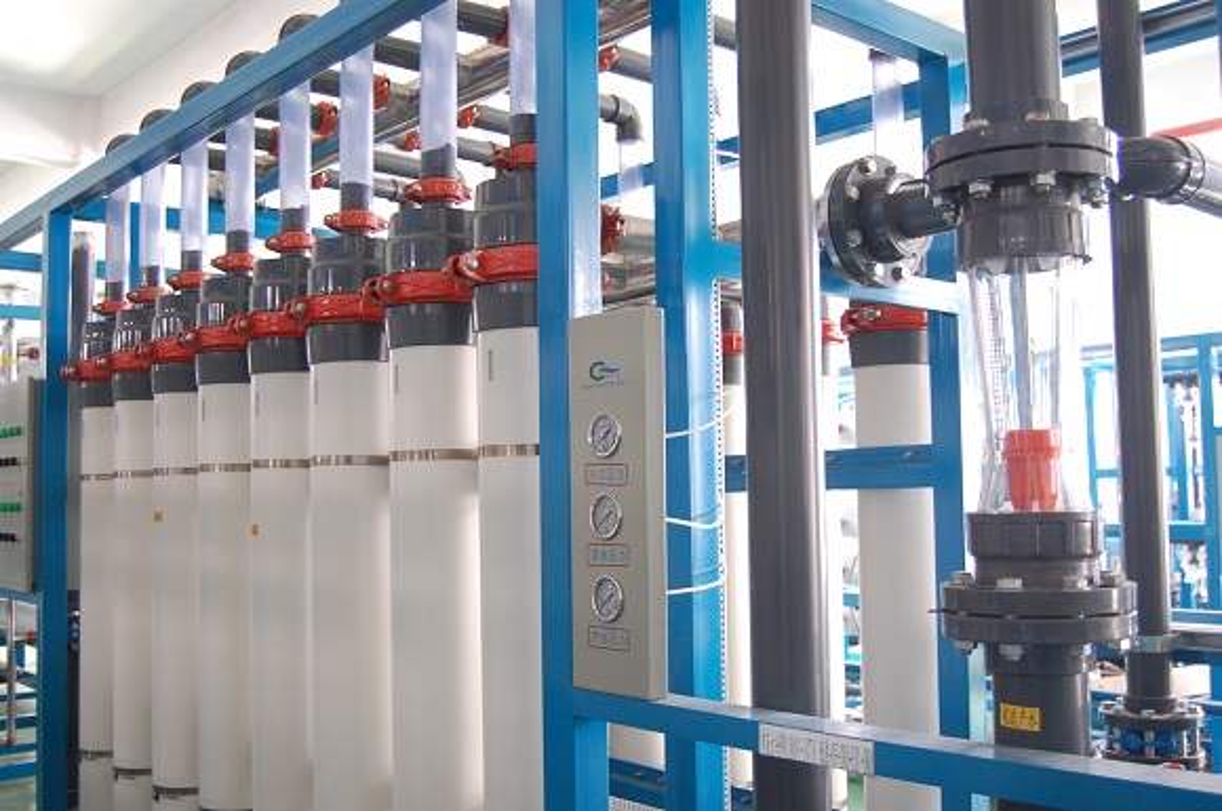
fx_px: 1220
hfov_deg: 53.2
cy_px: 406
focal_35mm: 36
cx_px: 611
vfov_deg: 36.8
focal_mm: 24
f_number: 4
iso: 800
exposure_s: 1/25
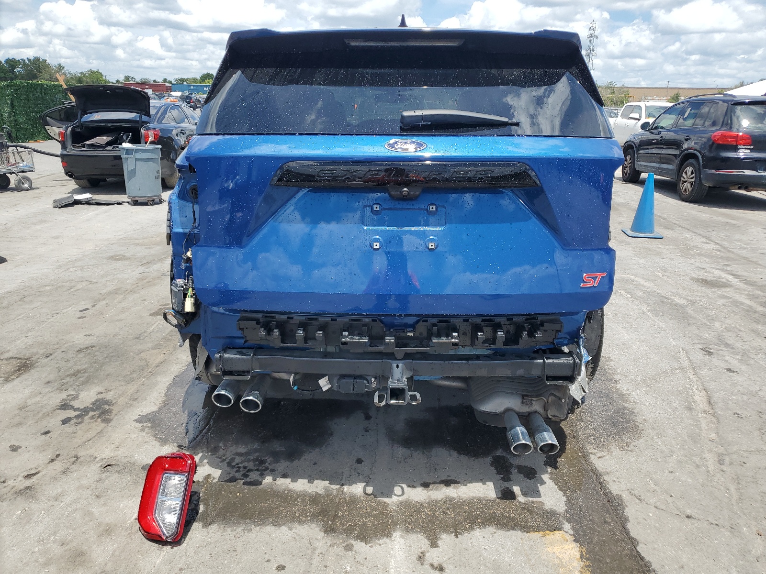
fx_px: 575
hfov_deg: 67.3
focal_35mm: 26
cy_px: 287
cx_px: 383
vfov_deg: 53.1
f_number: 1.5
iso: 50
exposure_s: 1/2500
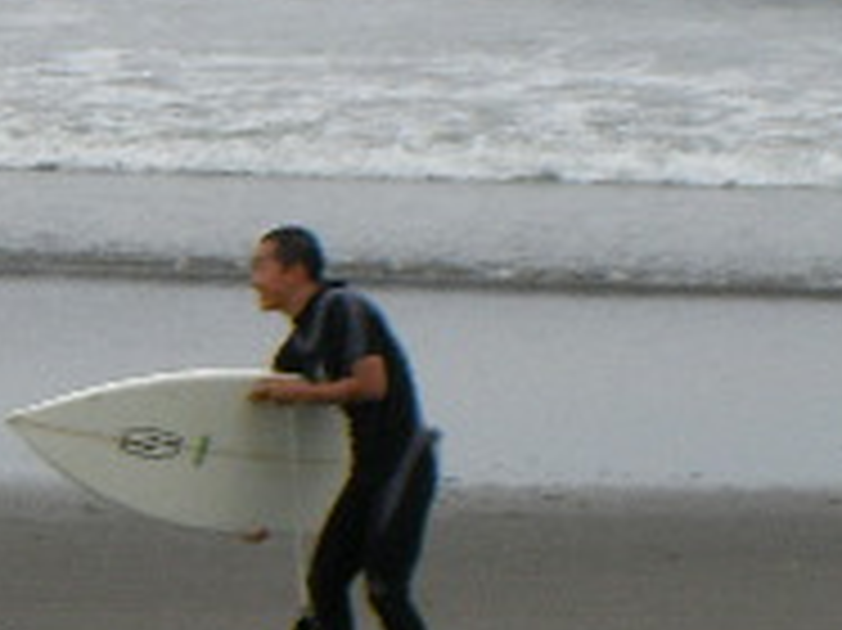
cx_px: -540
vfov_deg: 3.2
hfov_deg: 4.3
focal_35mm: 462
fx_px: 11230
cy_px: 364
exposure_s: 1/122
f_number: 4.2
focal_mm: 22.4
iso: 50
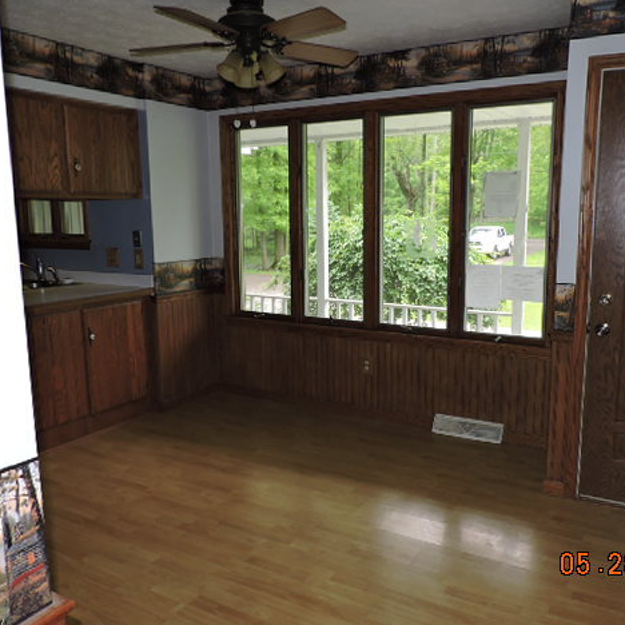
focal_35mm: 29
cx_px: 346
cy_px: 317
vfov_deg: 55.6
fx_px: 592
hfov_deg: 55.5
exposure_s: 1/30
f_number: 3
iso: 200
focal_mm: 4.3
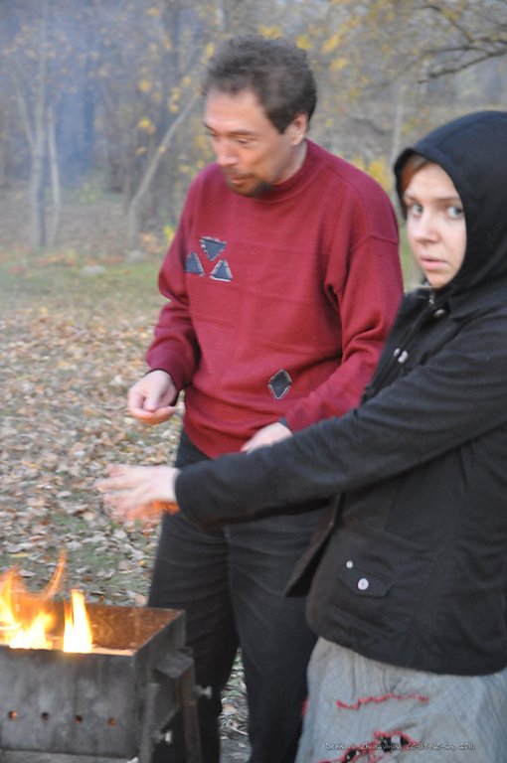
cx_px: 254
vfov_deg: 24.6
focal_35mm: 82
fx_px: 1747
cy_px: 382
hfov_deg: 16.5
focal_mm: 55
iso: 1600
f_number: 5
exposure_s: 1/10
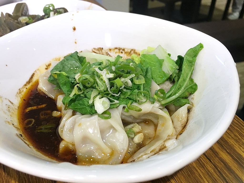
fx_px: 204
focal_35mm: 29
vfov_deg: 48.2
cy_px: 92
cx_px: 122
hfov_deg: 61.7
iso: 125
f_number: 2.2
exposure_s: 1/30
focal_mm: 4.15
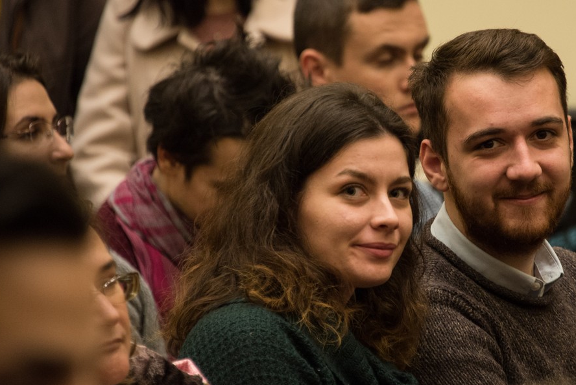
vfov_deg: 2.8
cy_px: 197
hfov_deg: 4.2
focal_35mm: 485
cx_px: 436
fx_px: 7763
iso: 2500
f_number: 5.6
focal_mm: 300
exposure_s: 1/40
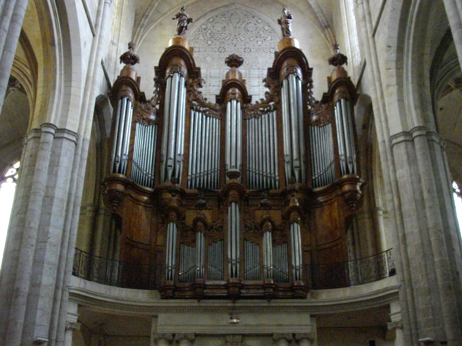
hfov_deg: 41.2
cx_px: 231
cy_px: 173
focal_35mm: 46
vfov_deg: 31.5
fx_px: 614
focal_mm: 7.6
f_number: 3.1
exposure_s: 1/20
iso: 800
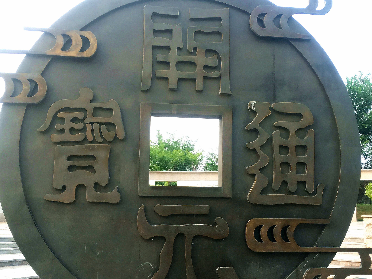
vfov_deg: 33.6
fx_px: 462
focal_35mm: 43
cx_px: 196
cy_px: 154
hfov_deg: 43.8
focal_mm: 4.15
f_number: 2.2
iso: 25
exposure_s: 1/123
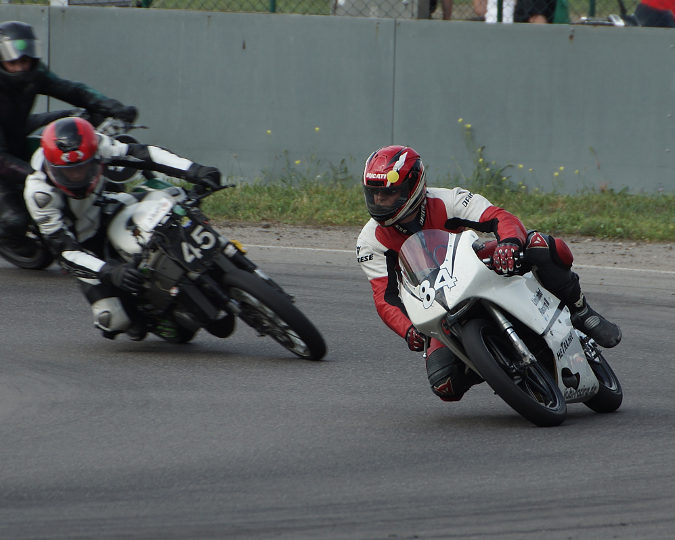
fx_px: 11170
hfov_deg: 3.5
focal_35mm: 559
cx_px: 289
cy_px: 270
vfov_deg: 2.8
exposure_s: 1/320
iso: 100
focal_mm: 330
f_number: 6.3
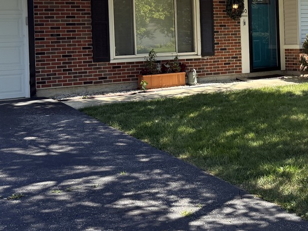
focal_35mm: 66
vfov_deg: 21.9
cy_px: 44
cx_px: 249
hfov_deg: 28.7
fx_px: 587
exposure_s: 1/1314
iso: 100
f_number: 1.78
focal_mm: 6.76
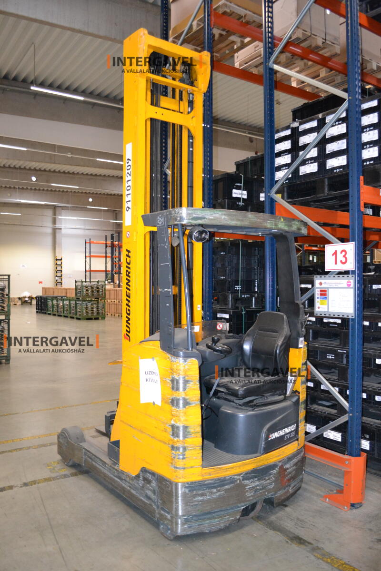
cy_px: 286
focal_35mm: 30
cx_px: 190
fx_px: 476
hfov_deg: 43.6
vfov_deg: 61.9
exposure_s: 1/60
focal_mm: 20
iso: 2200
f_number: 3.8
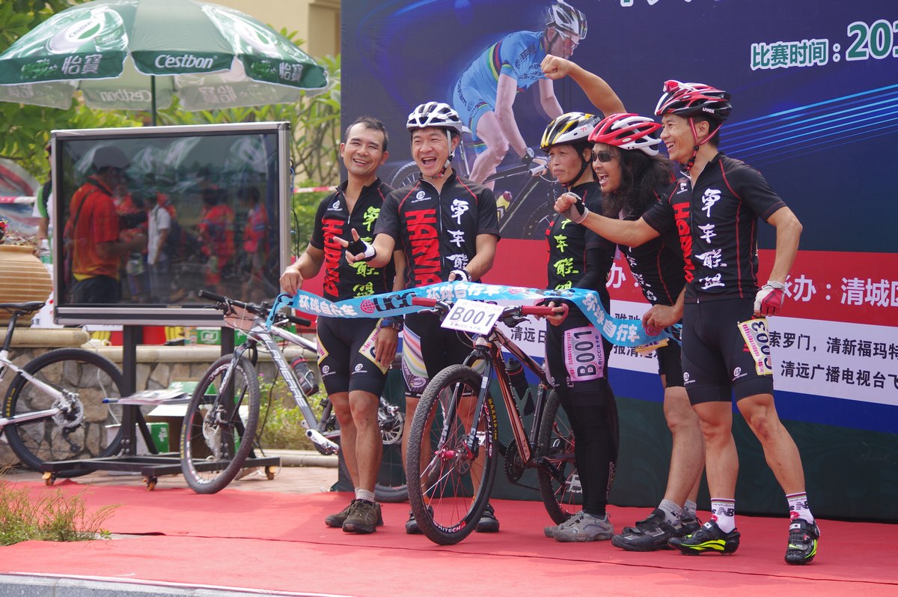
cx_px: 449
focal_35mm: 117
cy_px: 298
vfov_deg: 11.7
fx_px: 2915
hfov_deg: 17.5
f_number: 4
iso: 200
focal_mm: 77.5
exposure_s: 1/500
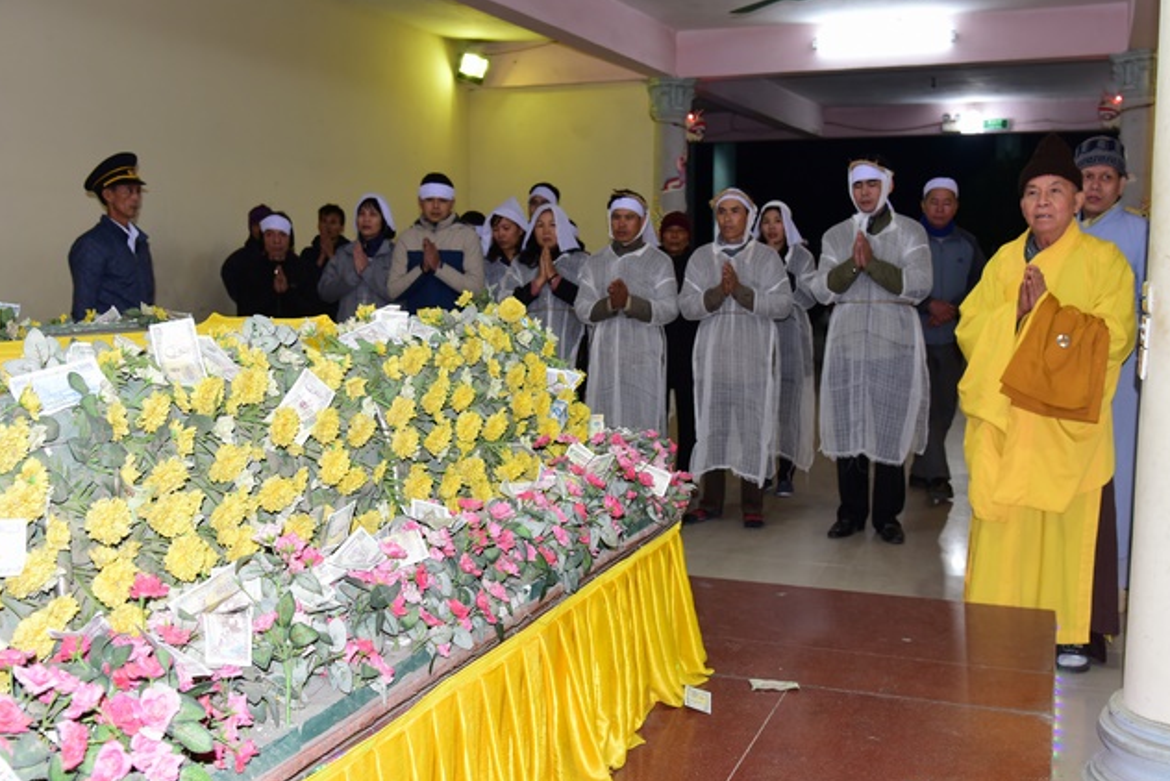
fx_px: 1170
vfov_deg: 36.9
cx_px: 585
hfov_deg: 53.1
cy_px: 390
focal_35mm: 36
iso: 800
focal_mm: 35
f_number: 5.6
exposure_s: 1/60
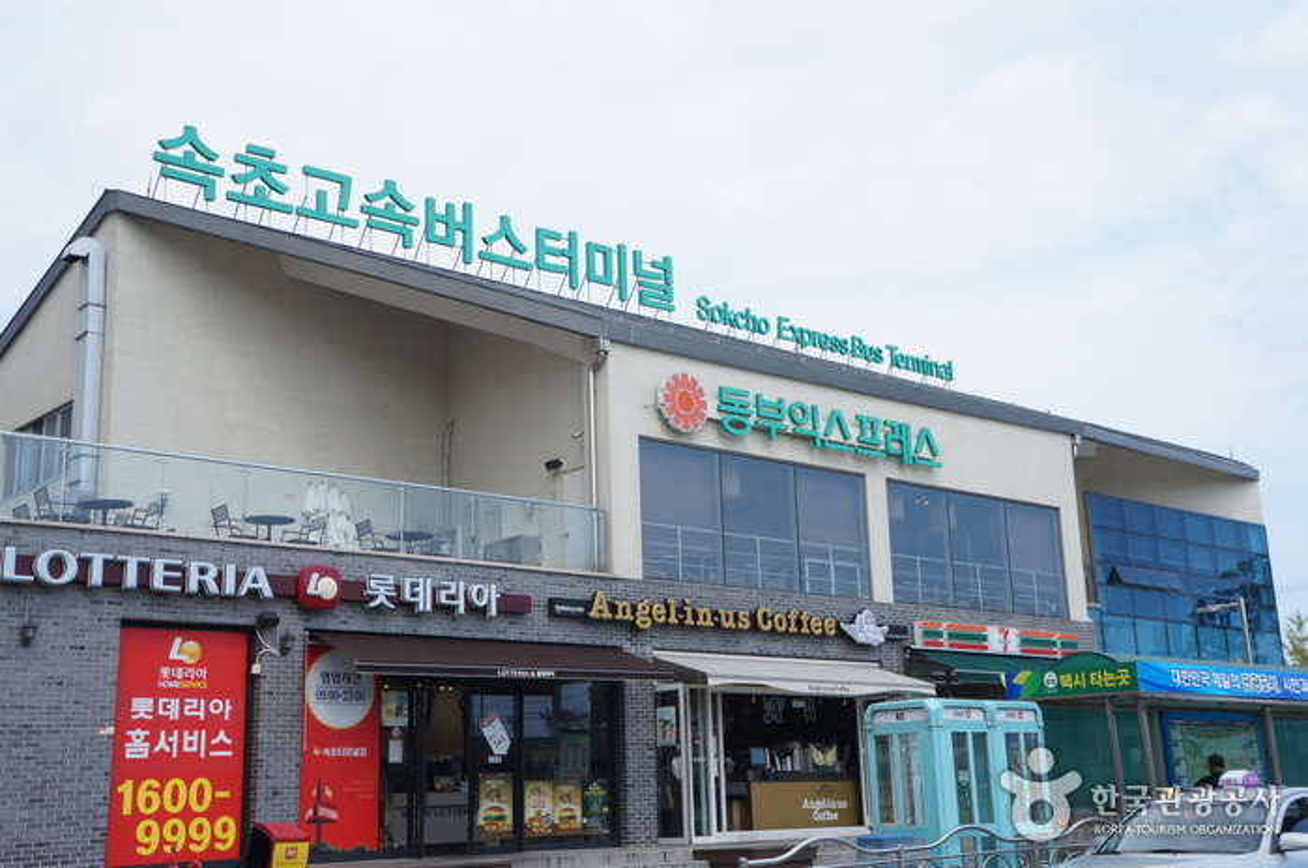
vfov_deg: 30.8
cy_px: 434
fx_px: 1578
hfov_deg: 45.0
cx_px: 654
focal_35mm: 44
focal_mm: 29
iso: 200
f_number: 8
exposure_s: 1/400
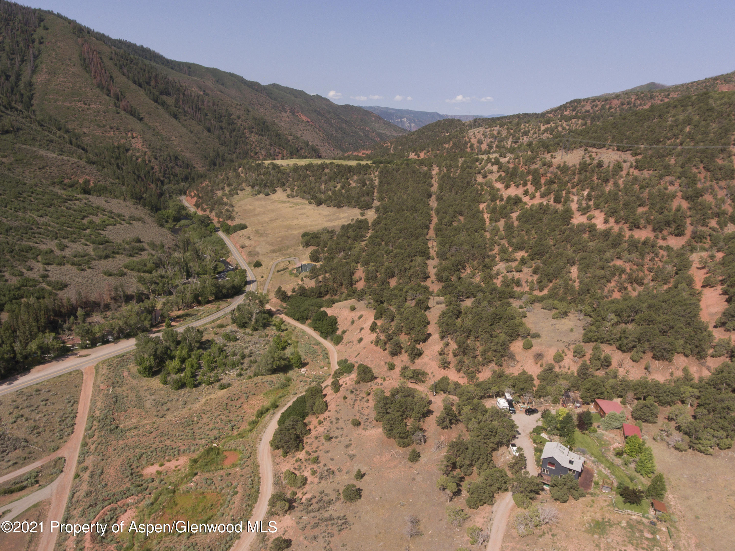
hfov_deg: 81.8
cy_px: 276
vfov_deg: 65.9
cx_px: 368
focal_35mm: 20
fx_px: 425
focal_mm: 3.61
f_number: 2.8
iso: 100
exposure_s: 1/1600
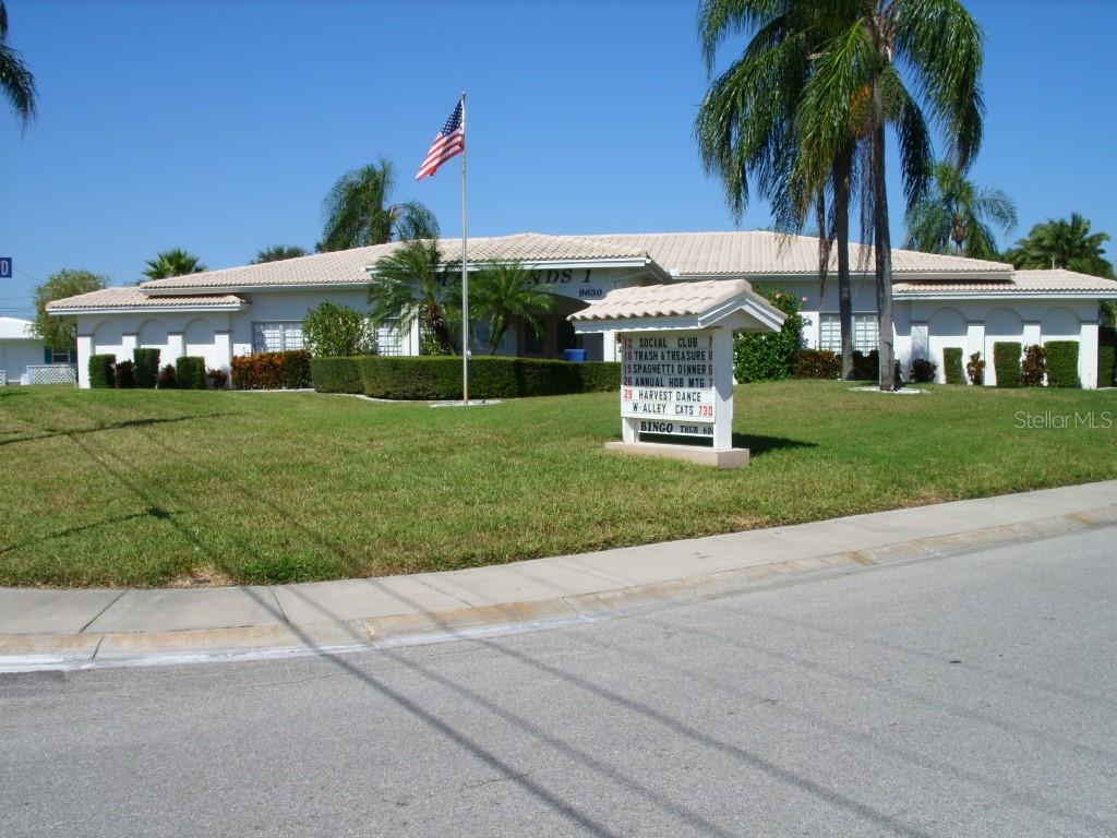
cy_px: 419
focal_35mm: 38
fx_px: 1226
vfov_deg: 37.7
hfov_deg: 49.0
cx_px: 558
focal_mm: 7.8
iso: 50
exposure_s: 1/353
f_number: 7.4
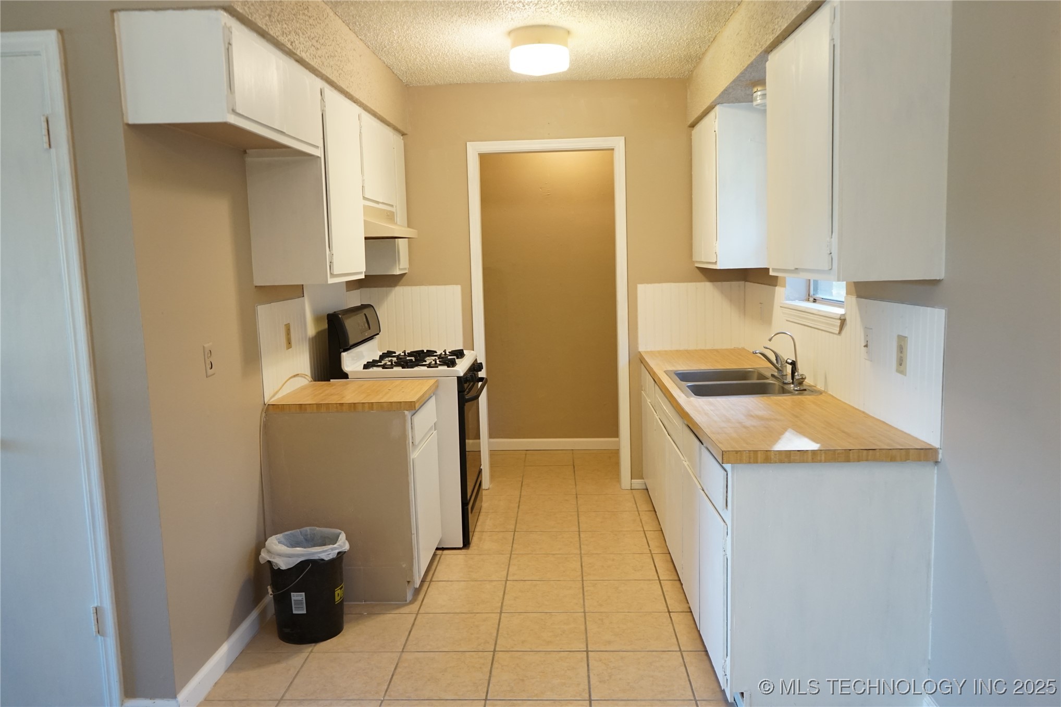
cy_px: 354
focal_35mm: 28
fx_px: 825
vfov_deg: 46.4
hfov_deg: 65.5
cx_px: 530
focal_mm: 28
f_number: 4.5
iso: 1600
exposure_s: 1/80
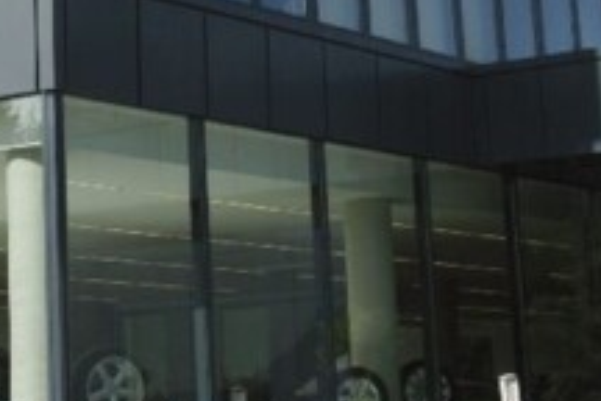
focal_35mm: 118
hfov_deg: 16.8
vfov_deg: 11.3
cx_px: -57
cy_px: -106
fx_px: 1970
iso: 400
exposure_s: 1/500
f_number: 9
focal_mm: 24
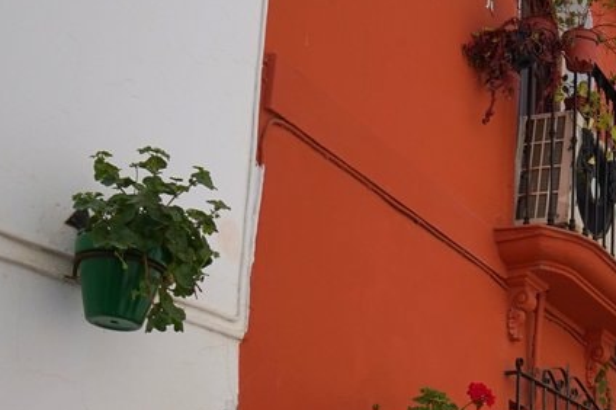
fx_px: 992
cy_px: 435
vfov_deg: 22.2
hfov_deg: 32.2
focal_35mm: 58
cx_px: 593
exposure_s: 1/320
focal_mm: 16
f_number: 10
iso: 100
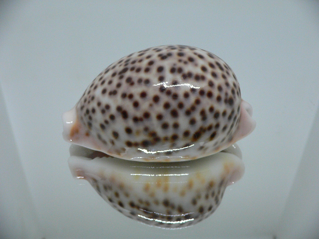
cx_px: 160
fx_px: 323
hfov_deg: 52.6
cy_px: 120
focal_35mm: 35
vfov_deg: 40.7
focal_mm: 4.6
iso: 200
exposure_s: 1/60
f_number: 2.8
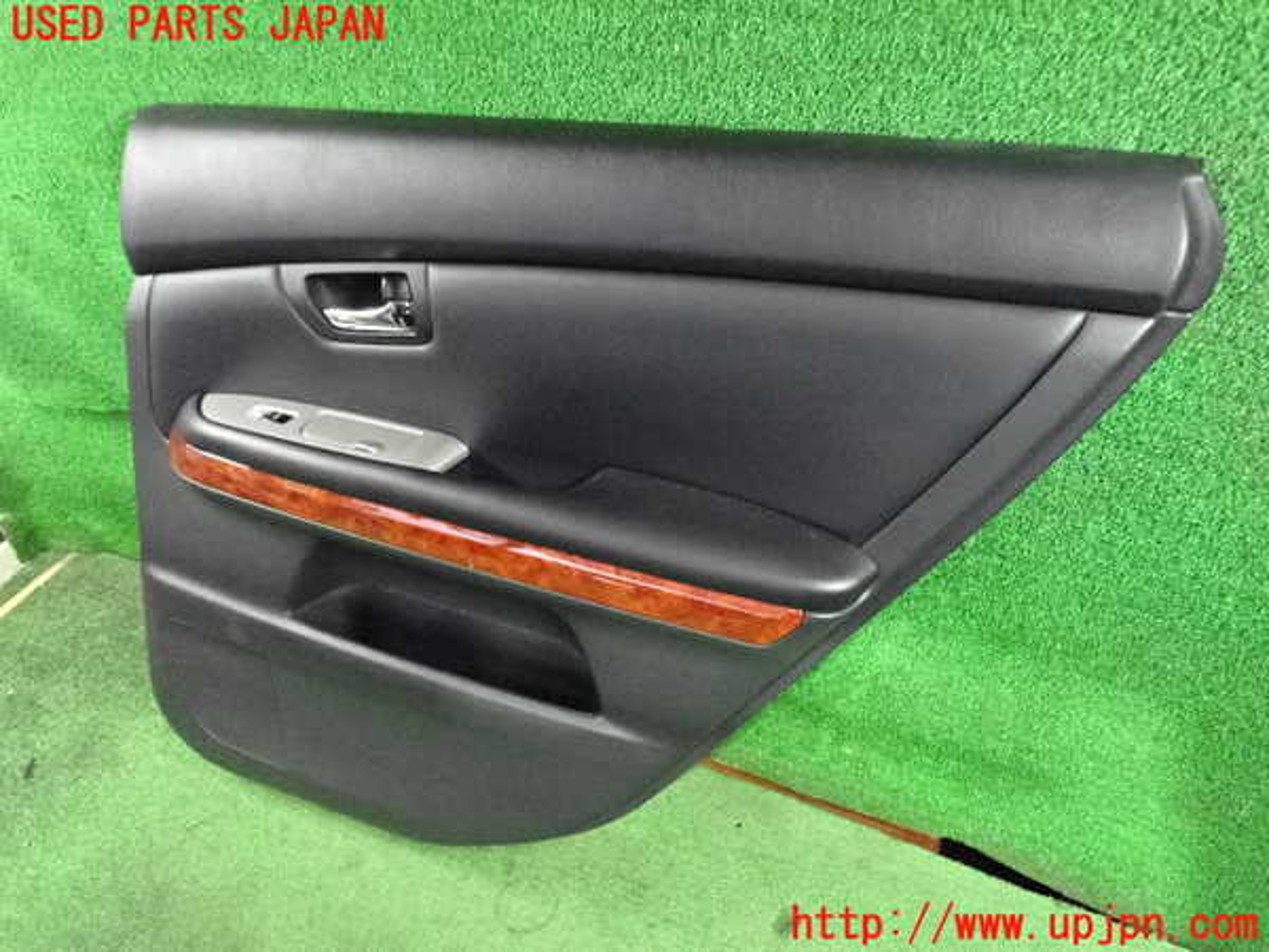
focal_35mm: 30
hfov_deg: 60.0
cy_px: 476
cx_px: 634
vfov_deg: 46.8
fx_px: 1100
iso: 4000
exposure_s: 1/125
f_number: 2.3
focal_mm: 5.4
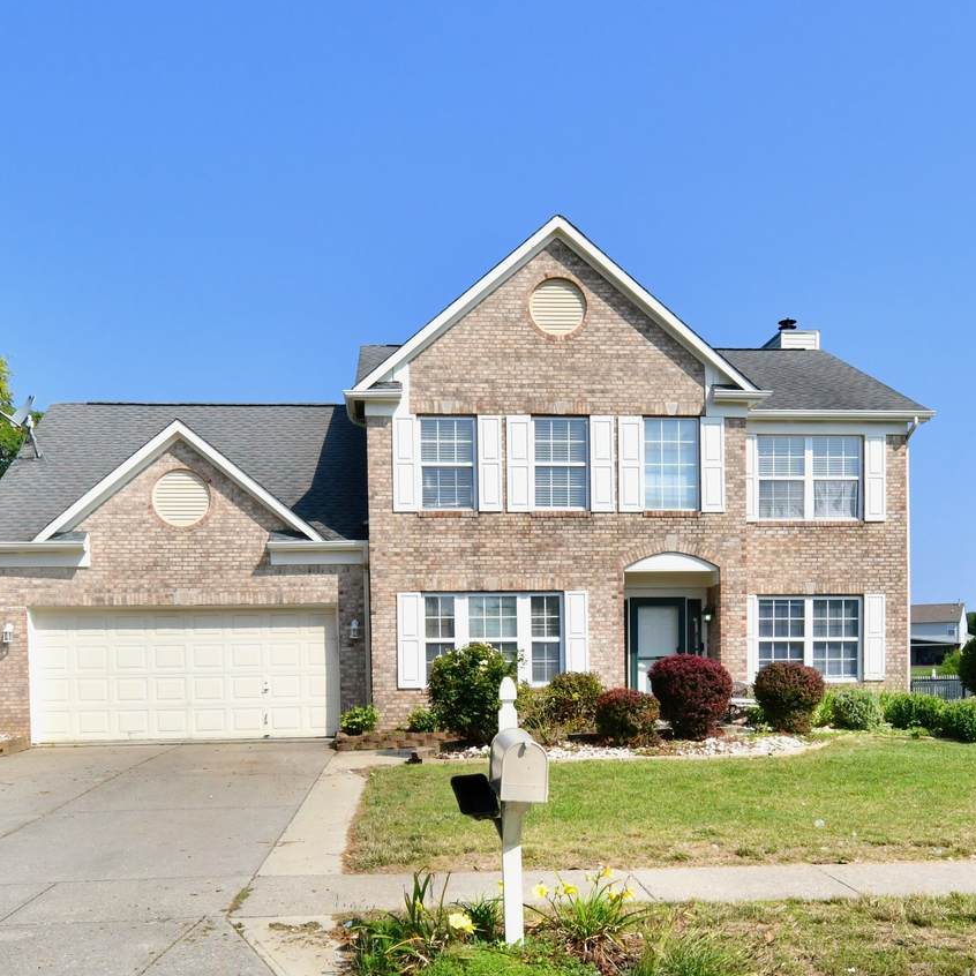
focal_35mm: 18
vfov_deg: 80.7
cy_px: 490
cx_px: 443
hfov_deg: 80.5
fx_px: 574
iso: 640
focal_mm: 14
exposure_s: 1/800
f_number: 14
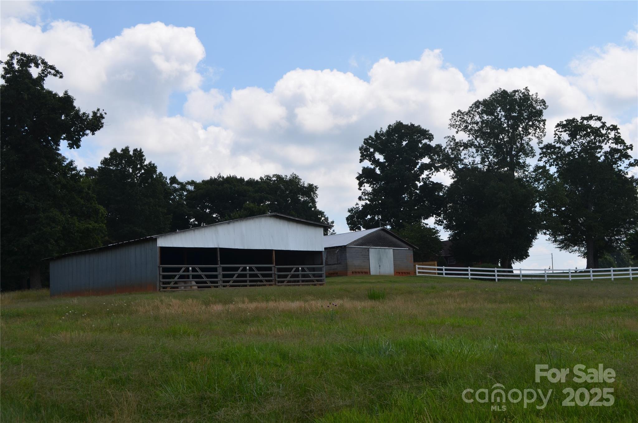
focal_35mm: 42
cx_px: 319
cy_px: 212
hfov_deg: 46.5
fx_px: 743
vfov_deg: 31.7
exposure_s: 1/250
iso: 100
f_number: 8
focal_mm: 28
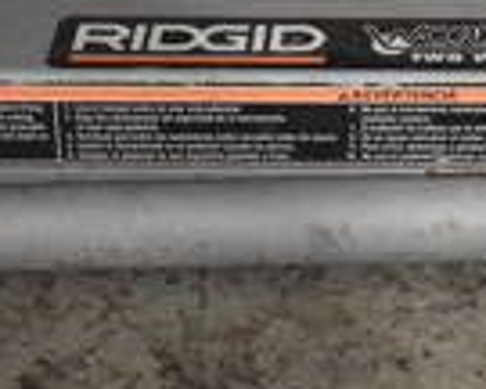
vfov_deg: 9.7
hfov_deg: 12.5
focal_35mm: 153
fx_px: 2201
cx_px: 486
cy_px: -252
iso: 2800
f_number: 3.8
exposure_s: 1/125
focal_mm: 24
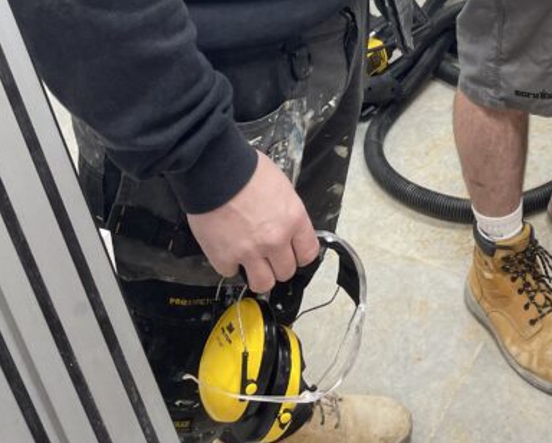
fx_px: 1063
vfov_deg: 20.4
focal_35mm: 65
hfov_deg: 27.5
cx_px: 543
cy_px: -211
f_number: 1.6
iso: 50
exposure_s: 1/100
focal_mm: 5.1
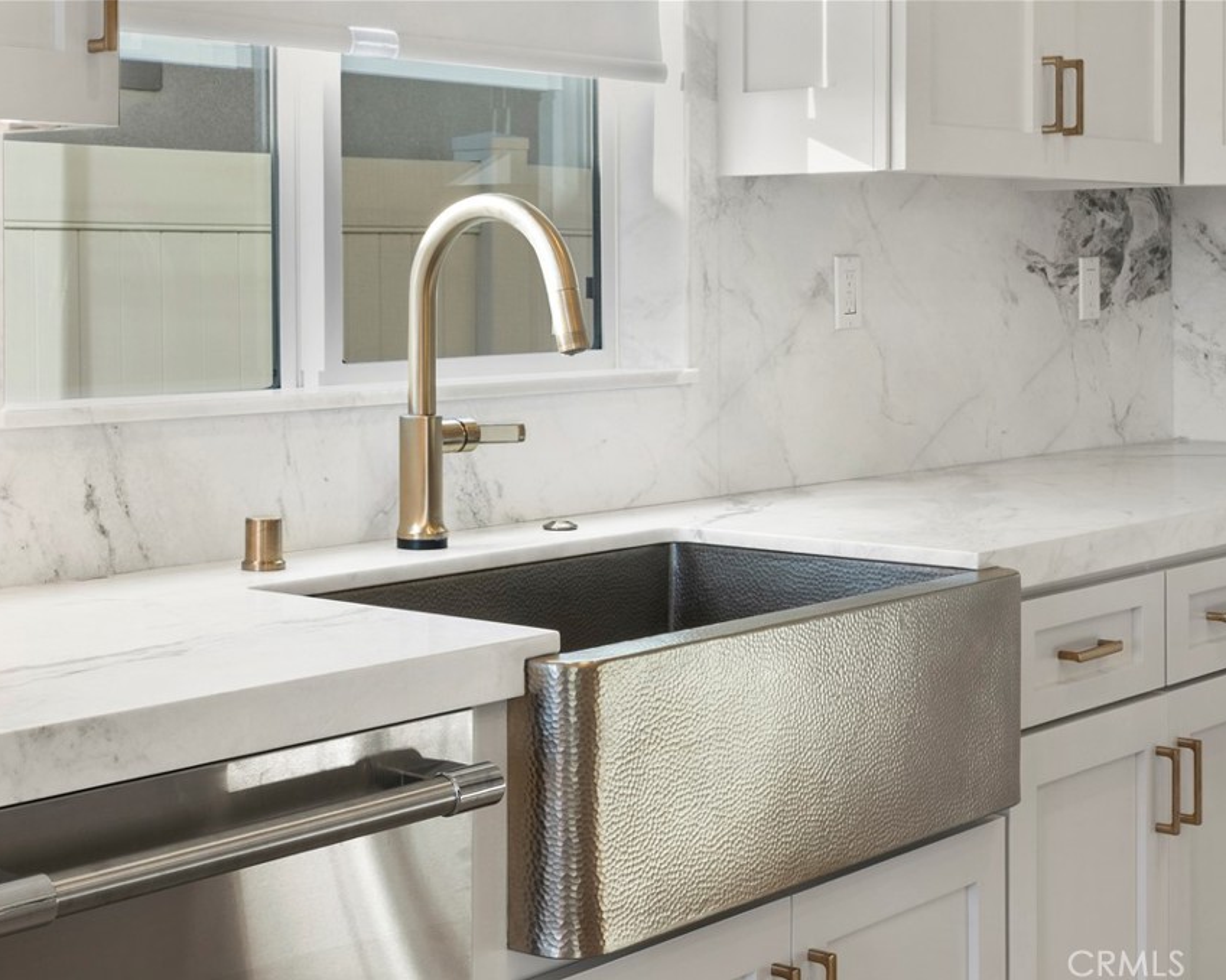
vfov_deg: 25.4
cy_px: 491
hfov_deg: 31.4
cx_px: 569
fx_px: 2177
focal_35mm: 60
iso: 100
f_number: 22
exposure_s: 1.6
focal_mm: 53
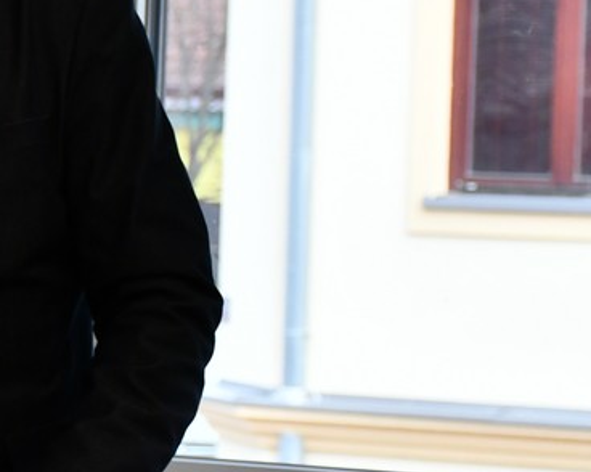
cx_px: -630
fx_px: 4283
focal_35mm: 245
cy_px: 275
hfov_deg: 7.5
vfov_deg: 6.3
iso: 640
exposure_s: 1/250
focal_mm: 40
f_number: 4.5
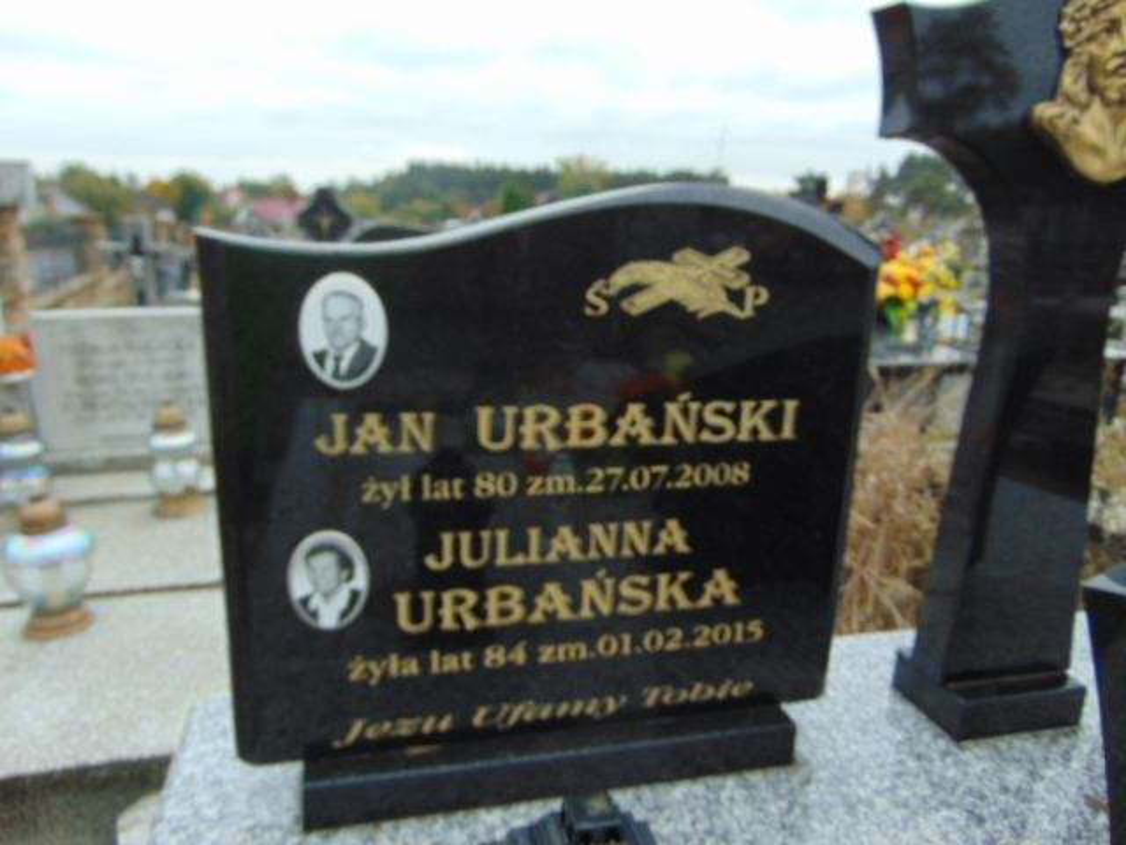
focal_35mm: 25
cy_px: 422
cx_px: 563
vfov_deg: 54.9
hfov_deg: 69.4
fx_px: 813
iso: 80
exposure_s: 1/125
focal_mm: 4.5
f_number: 3
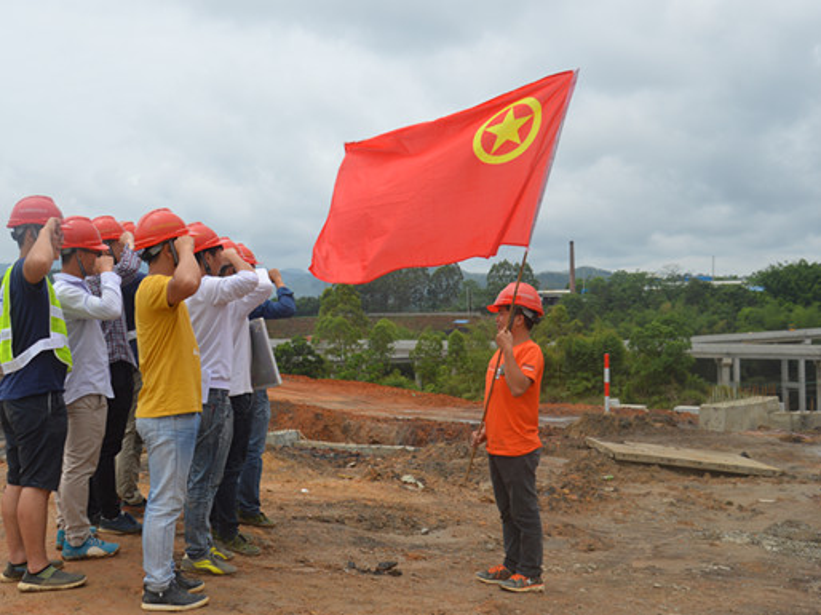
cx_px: 364
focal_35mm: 37
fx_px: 877
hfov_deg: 50.1
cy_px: 305
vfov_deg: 38.6
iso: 100
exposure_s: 1/250
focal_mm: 22
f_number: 8
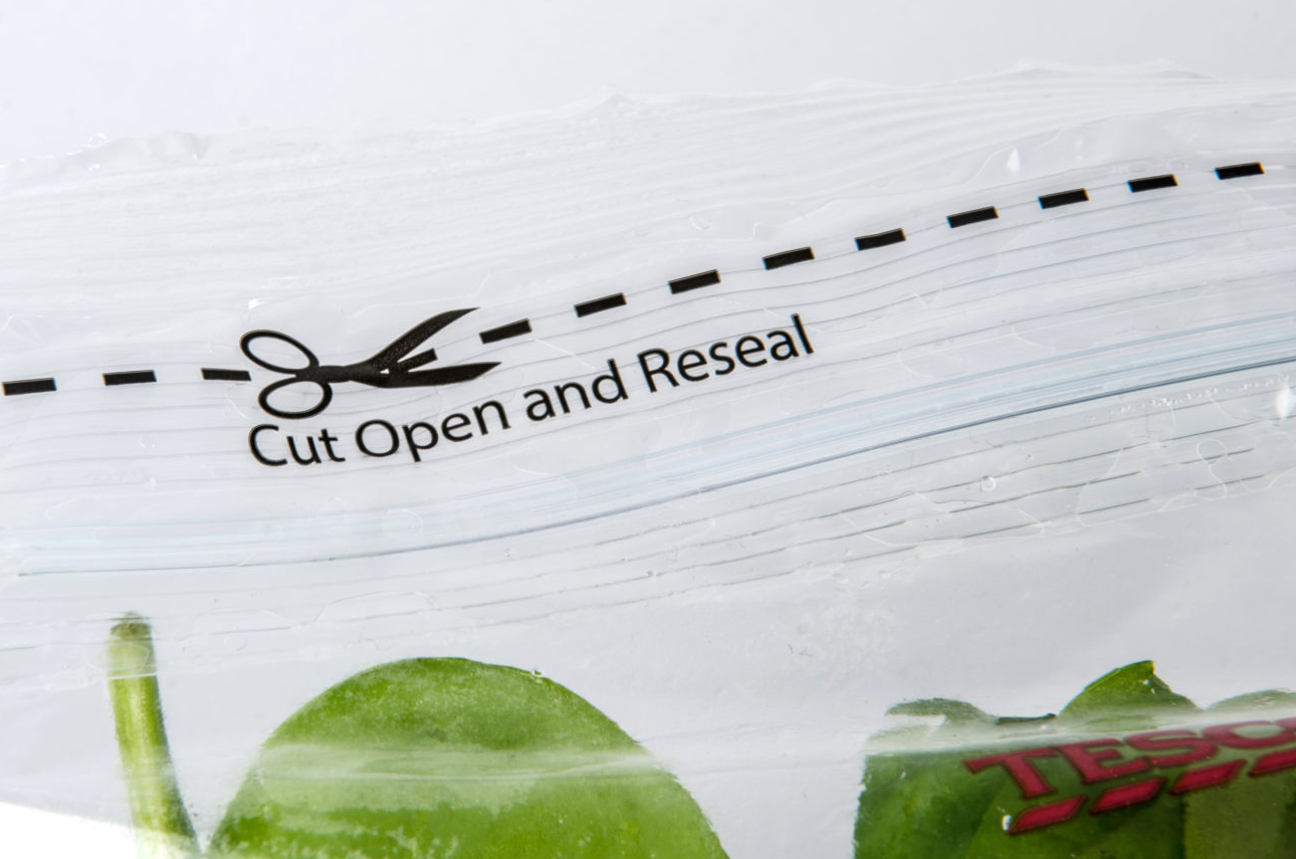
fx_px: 4411
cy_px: 353
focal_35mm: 123
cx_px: 479
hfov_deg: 16.7
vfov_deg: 11.1
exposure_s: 1/125
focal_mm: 55
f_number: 14
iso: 100
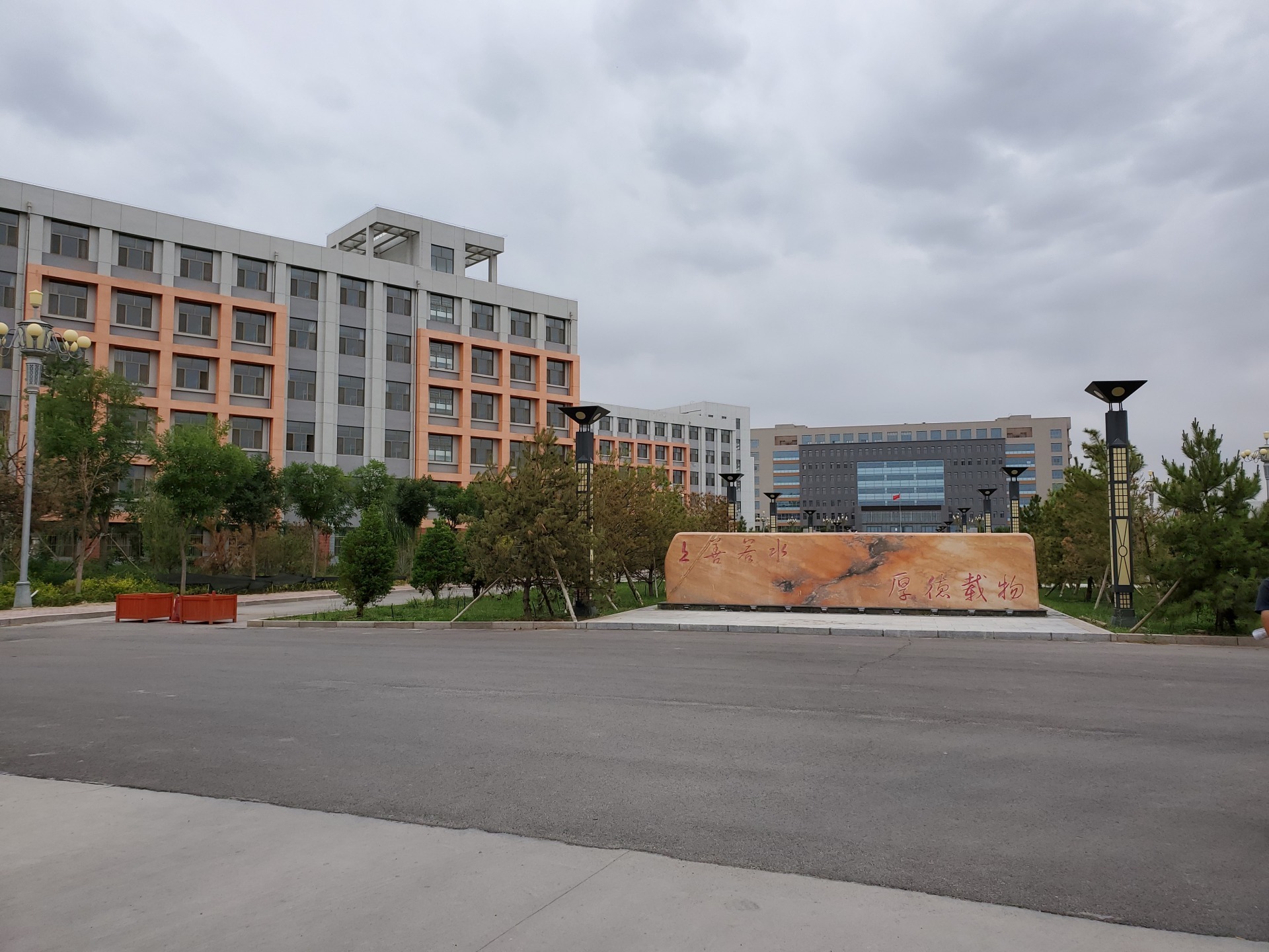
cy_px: 476
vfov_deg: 53.1
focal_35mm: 26
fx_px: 953
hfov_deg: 67.3
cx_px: 634
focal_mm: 4.3
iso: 50
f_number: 2.4
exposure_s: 1/827
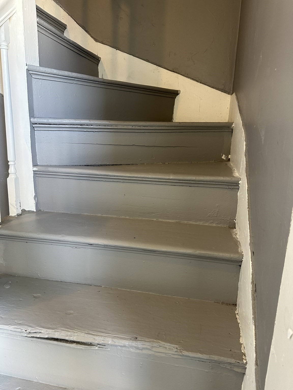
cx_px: 146
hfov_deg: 56.8
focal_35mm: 24
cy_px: 195
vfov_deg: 71.6
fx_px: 271
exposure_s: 1/60
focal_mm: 6.86
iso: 250
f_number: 1.78
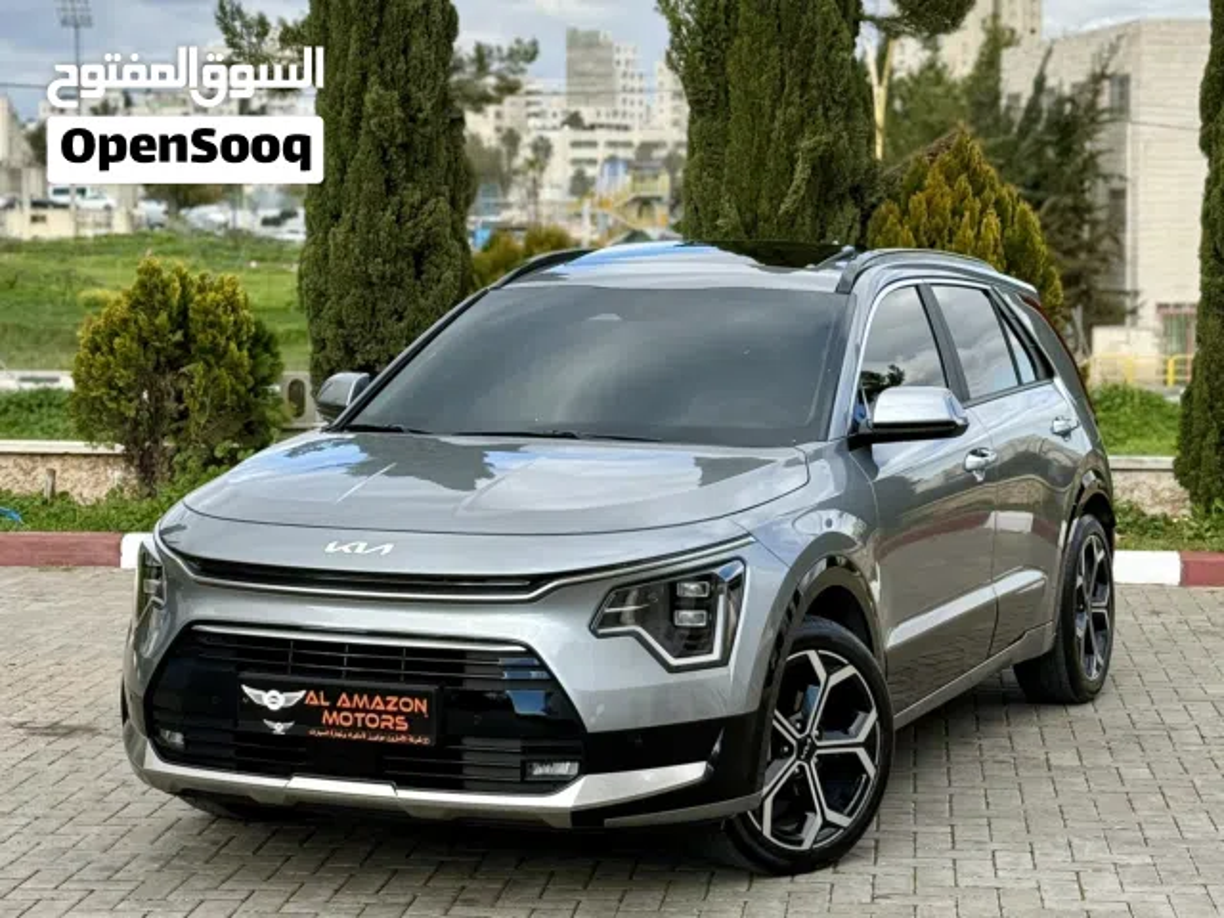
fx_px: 1697
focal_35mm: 48
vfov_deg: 30.3
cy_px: 459
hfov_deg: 39.7
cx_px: 612
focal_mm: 6.76
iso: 100
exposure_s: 1/1838
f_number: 1.78
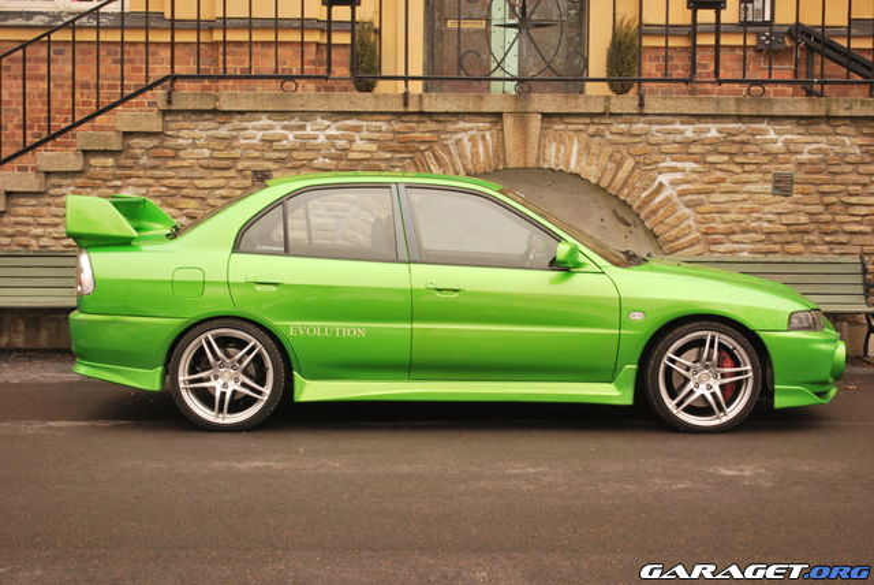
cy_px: 292
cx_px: 437
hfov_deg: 35.0
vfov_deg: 23.8
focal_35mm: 57
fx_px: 1385
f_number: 5.3
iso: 400
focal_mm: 38
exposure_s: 1/200
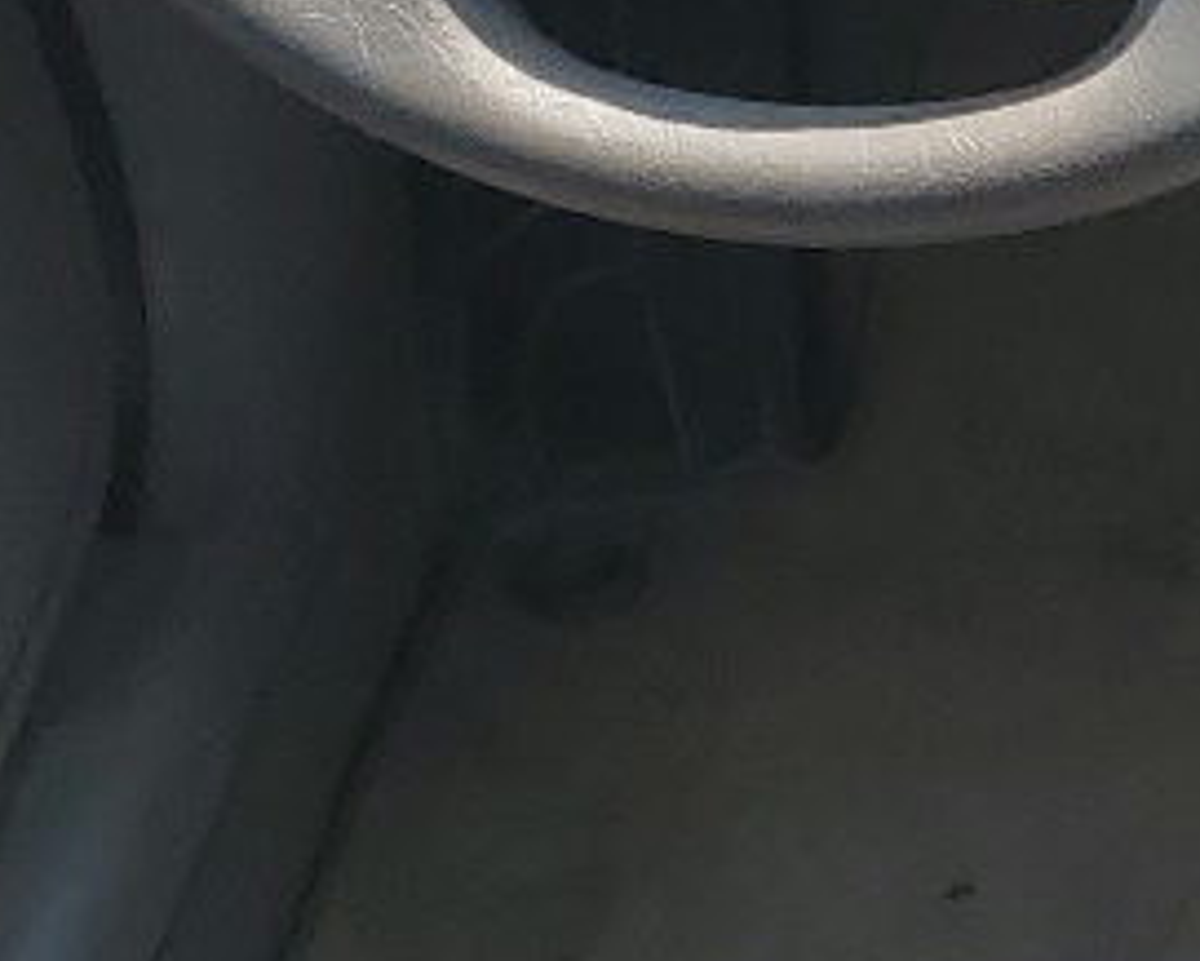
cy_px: 403
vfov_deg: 10.3
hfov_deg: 11.8
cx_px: 2192
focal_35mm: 150
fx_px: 5329
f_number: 1.5
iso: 50
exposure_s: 1/1000
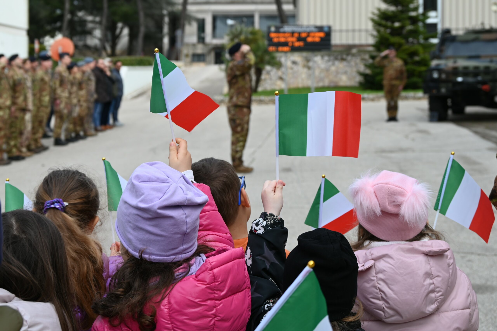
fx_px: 731
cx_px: 248
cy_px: 166
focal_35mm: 53
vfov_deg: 25.5
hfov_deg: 37.5
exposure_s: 1/320
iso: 100
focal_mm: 53
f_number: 6.3
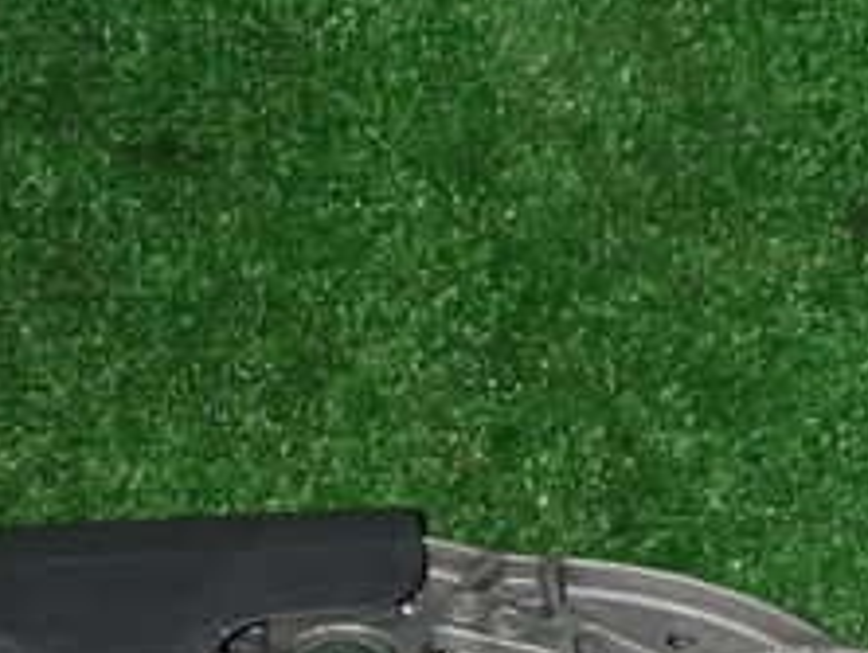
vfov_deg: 17.3
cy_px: 805
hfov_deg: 24.0
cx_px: 313
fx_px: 2033
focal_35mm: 81
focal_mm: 5.4
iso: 320
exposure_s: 1/30
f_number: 6.3
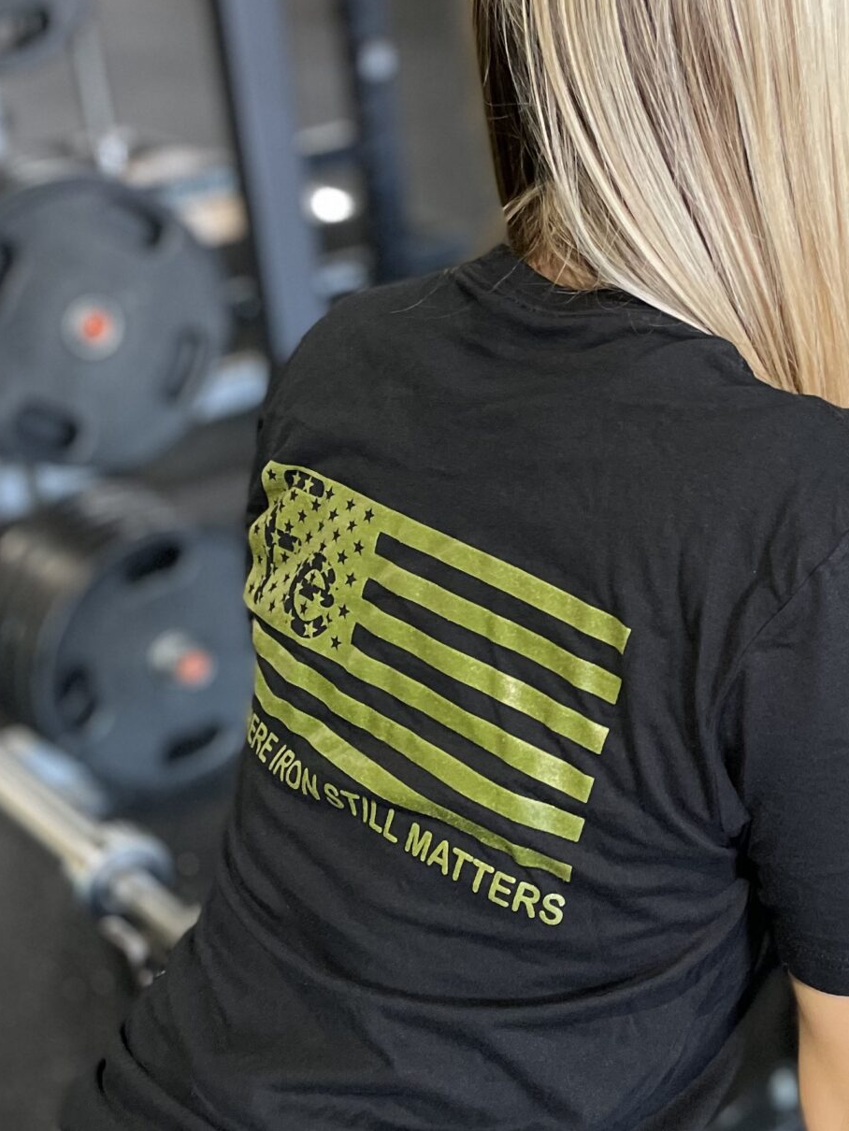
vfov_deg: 34.9
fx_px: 1798
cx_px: 766
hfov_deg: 25.7
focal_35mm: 55
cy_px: 654
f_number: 1.6
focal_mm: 4.2
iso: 400
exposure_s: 1/60
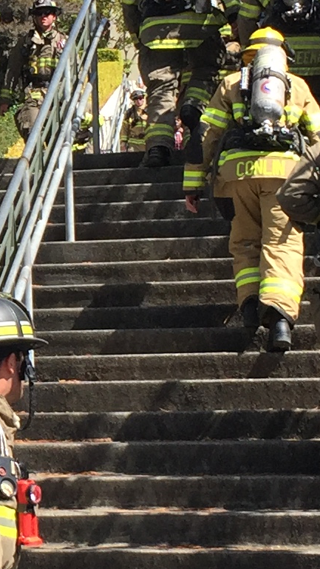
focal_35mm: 134
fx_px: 2022
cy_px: 278
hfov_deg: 8.7
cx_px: -234
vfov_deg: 16.0
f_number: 2.2
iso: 32
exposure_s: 1/1163
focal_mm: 4.15
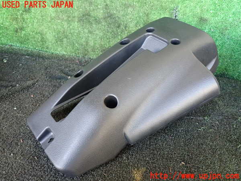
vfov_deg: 46.8
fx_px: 209
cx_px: 120
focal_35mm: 30
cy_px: 90
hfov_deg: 60.0
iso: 320
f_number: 2.3
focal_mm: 5.4
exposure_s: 1/30
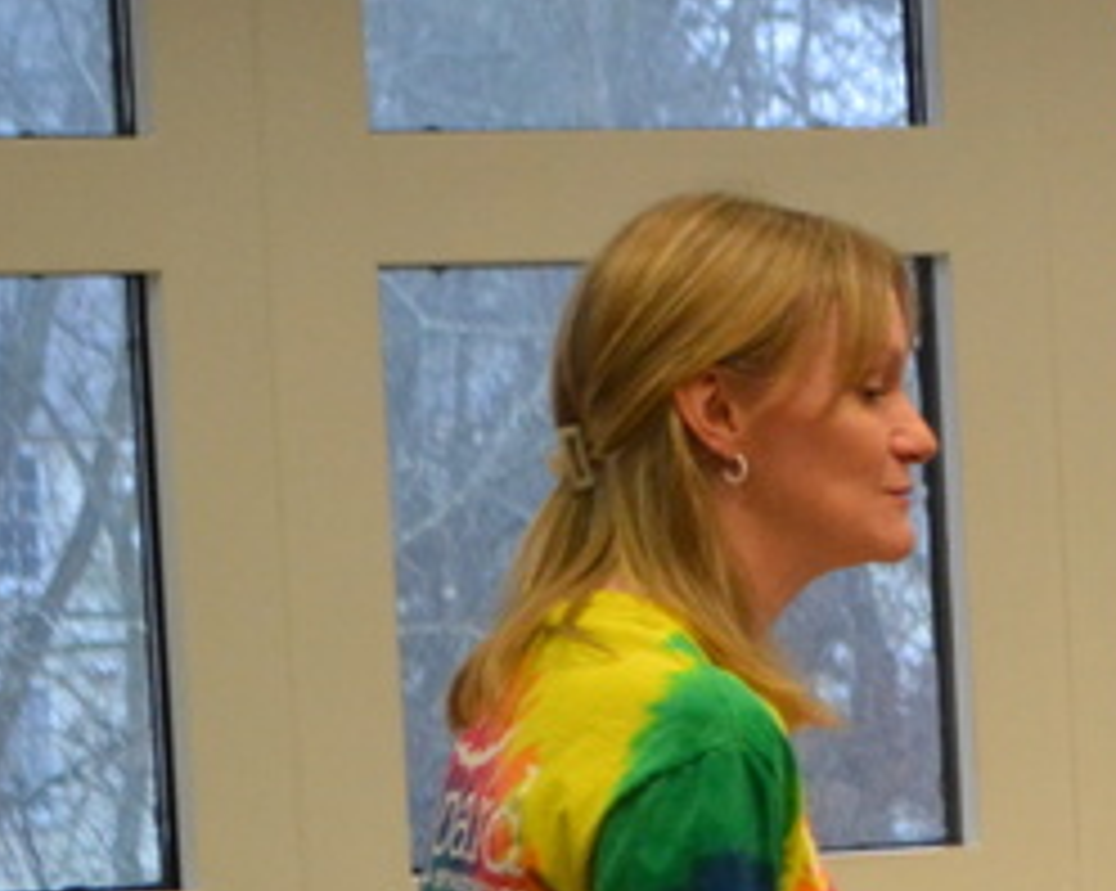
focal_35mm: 262
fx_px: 8645
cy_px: 1136
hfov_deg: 7.1
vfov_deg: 5.9
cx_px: 2178
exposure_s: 1/60
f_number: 5.3
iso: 2000
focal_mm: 45
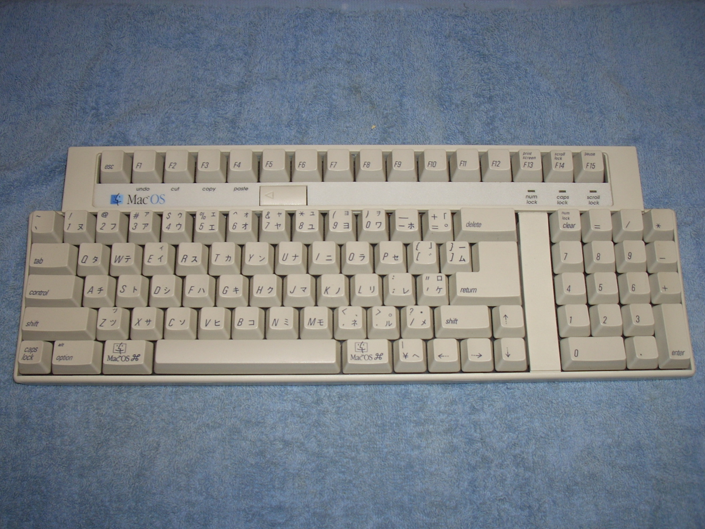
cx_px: 348
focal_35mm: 38
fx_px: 774
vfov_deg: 37.7
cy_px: 270
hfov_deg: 49.0
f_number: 2.8
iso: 64
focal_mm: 6.2
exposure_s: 1/30
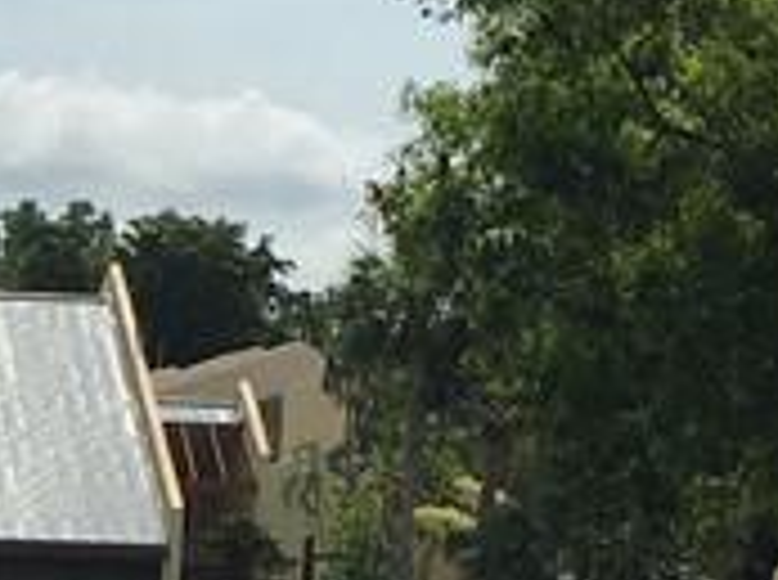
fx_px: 3858
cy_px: 760
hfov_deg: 11.2
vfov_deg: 8.5
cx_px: -306
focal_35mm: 172
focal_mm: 4.15
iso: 25
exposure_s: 1/3663
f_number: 2.2
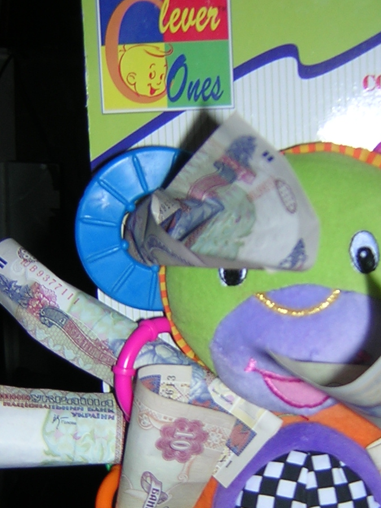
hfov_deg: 22.9
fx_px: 939
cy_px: 395
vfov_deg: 29.7
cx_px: 245
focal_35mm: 64
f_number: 2.6
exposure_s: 1/60.1
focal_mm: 4.7
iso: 100
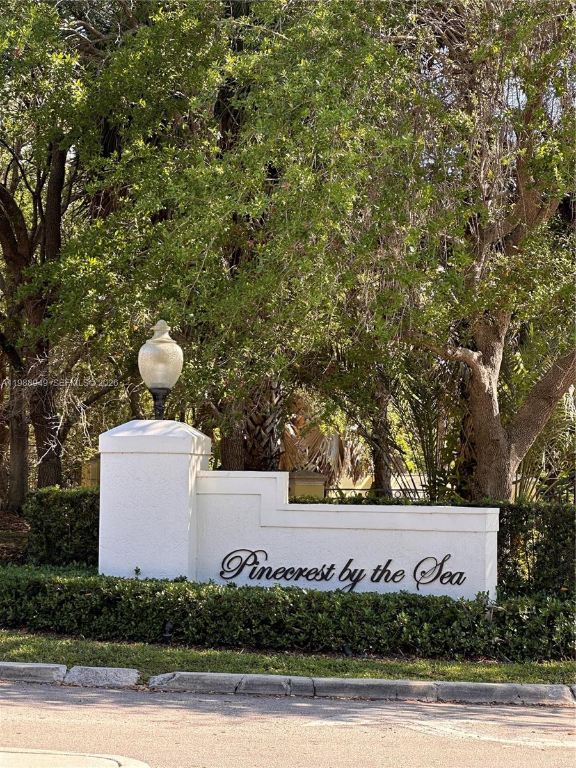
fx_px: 1708
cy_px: 384
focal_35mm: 77
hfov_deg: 19.1
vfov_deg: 25.3
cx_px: 288
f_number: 2.8
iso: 32
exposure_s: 1/99
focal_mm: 9
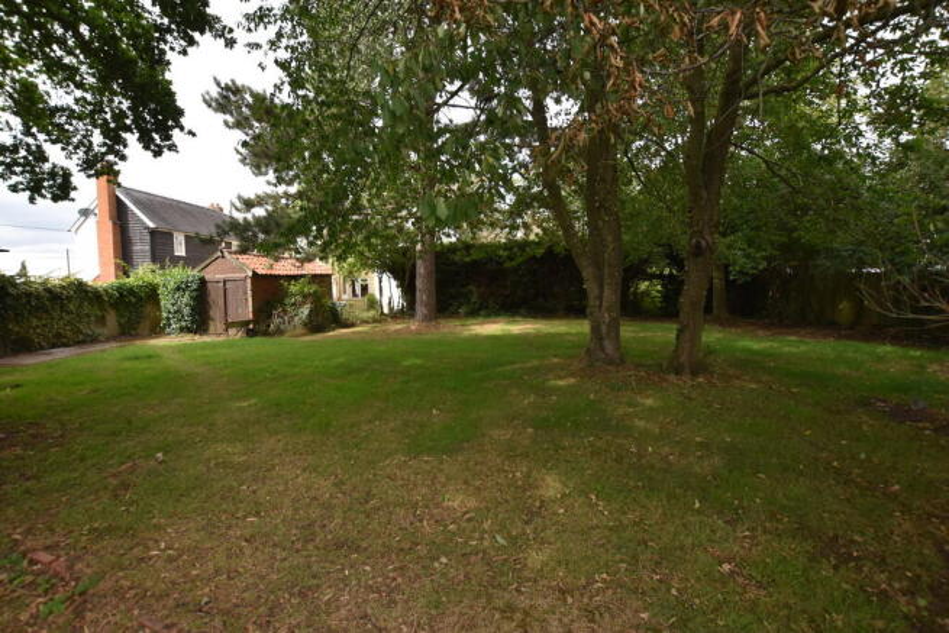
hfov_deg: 100.4
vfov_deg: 77.4
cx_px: 474
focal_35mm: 15
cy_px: 316
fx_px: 395
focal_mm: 10
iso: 125
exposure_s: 1/125
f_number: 5.6
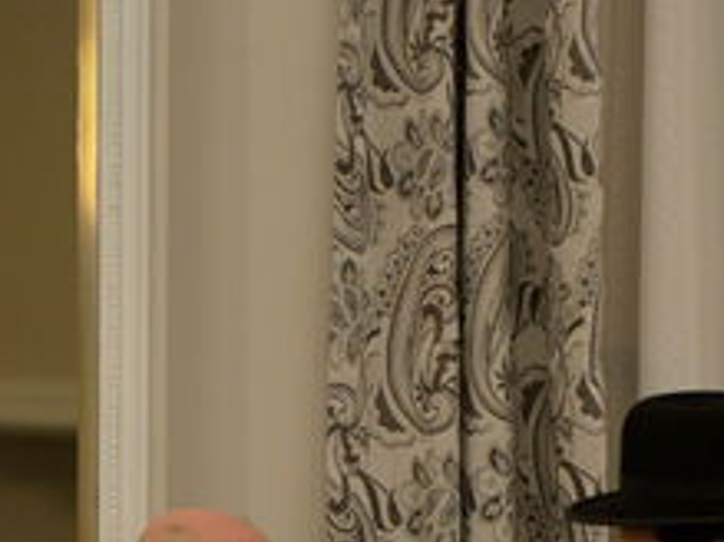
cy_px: 825
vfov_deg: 1.6
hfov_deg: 2.2
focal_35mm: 900
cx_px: 281
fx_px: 18813
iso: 1000
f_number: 2.8
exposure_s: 1/100
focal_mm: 200
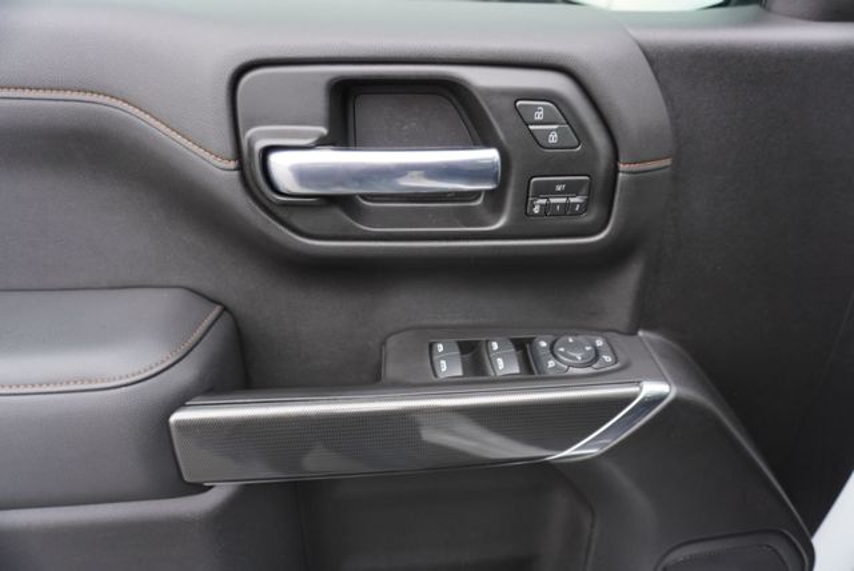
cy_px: 286
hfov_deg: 73.7
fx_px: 570
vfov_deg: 53.2
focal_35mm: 24
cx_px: 427
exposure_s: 1/60
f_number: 4
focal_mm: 16
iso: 250
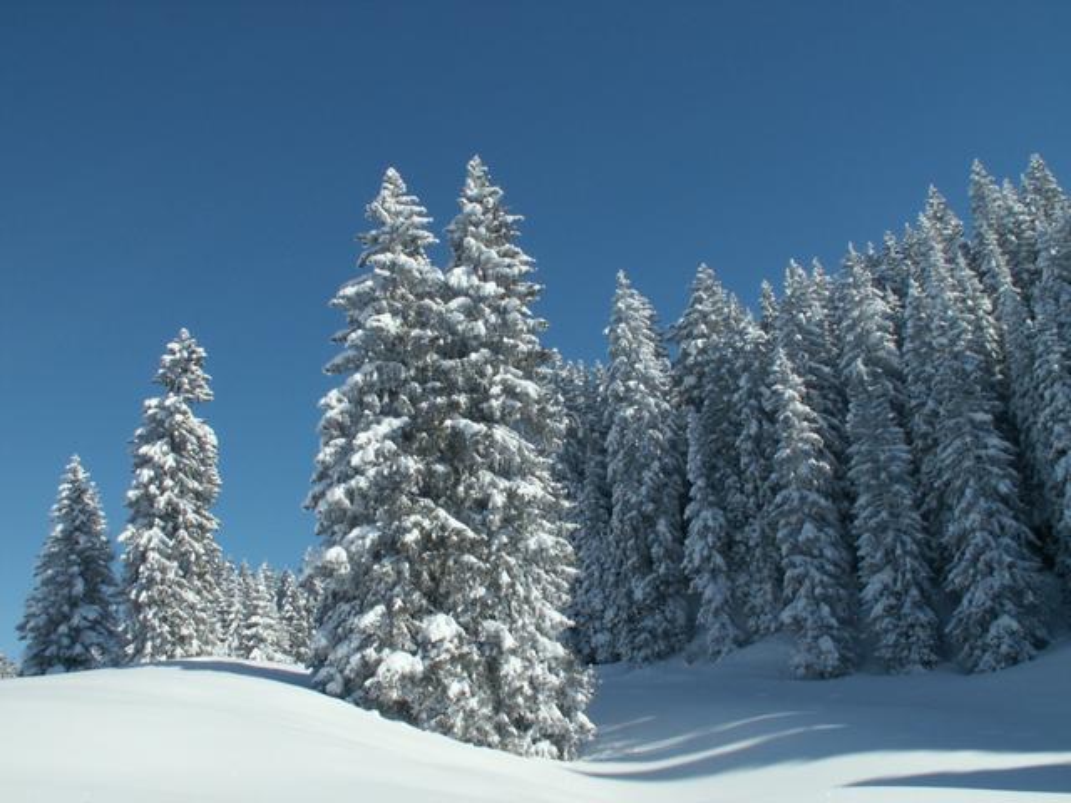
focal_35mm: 35
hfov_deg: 52.6
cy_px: 402
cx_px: 536
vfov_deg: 40.7
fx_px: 1083
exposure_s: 1/250
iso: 50
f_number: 8
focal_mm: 5.86
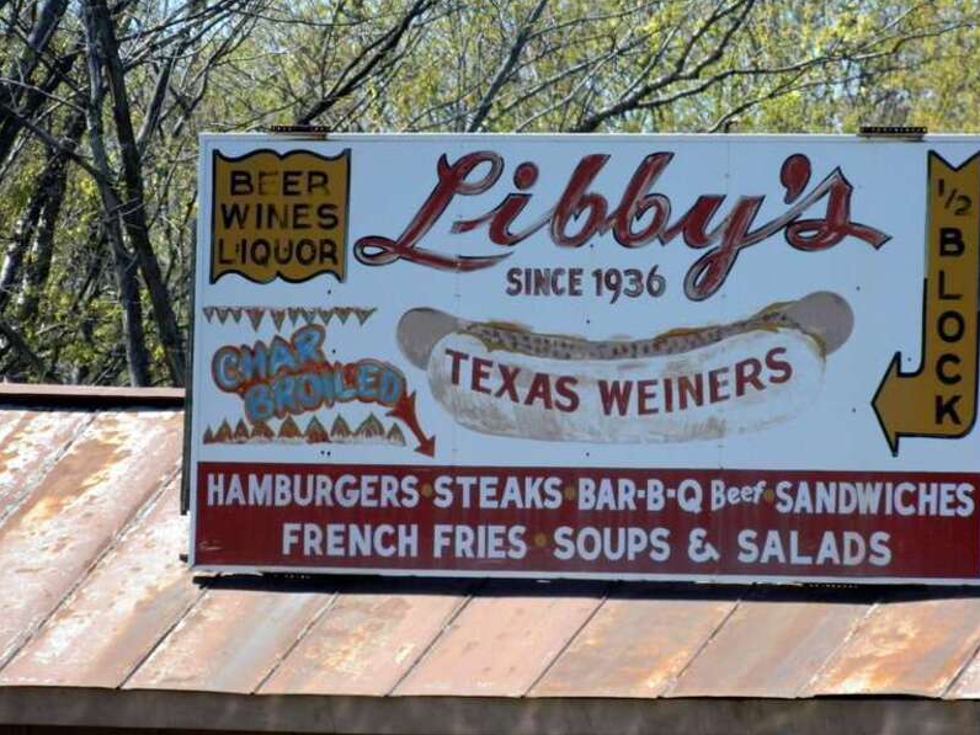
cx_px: 491
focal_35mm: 397
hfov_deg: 5.0
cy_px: 367
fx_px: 11239
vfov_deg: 3.7
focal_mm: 71.2
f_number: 5.7
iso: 400
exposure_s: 1/800
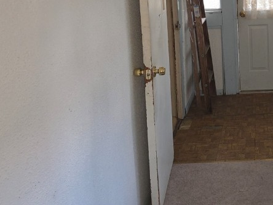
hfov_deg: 32.8
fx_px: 418
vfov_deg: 26.7
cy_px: 28
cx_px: 280
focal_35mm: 53
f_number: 1.7
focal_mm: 6.25
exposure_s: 1/60
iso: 100
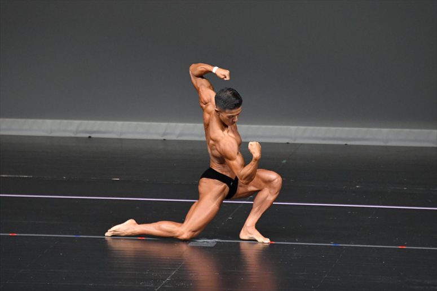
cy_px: 146
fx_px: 4550
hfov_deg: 5.5
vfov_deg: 3.7
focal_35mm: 375
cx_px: 218
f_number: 5.6
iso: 4000
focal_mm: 250
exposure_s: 1/400
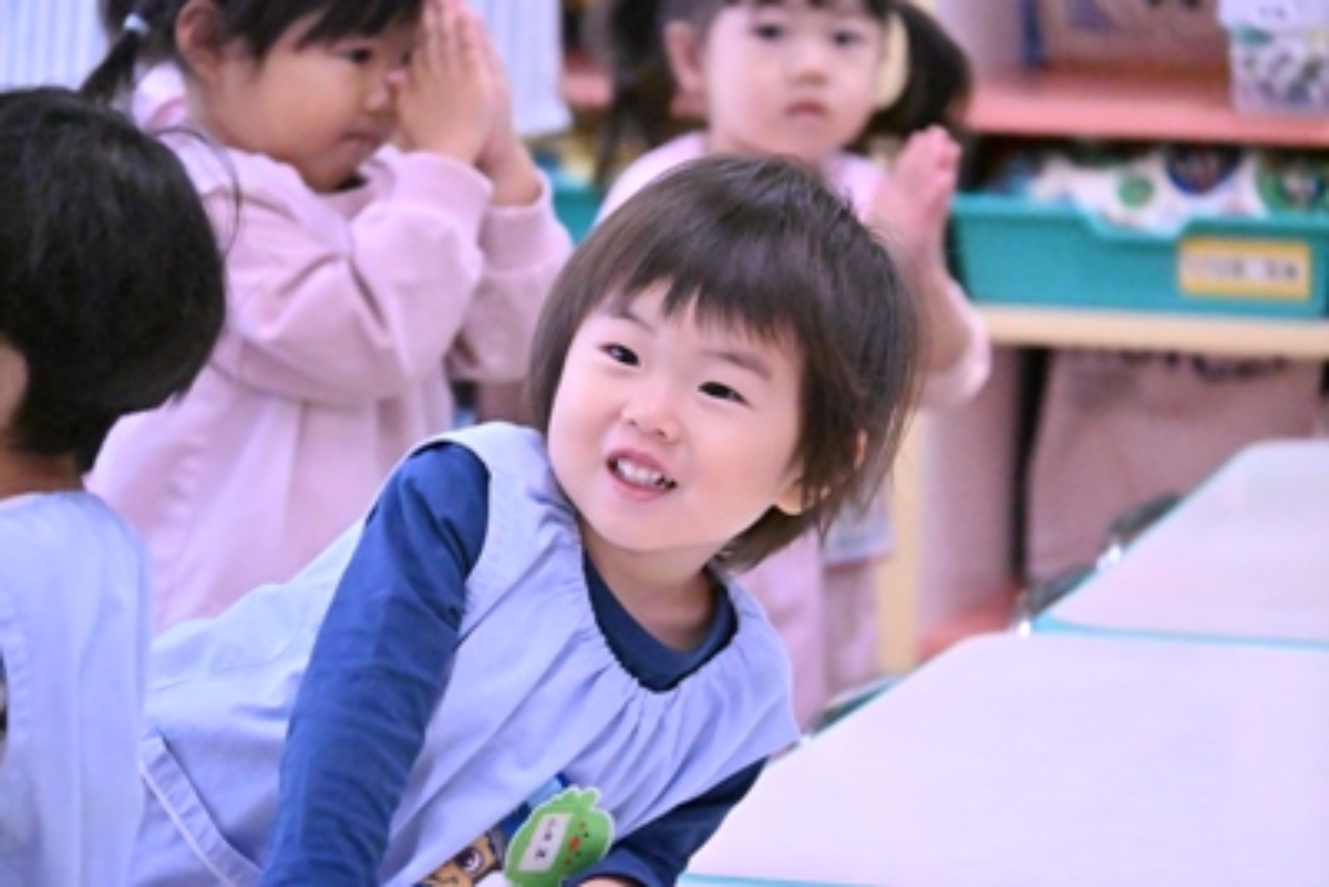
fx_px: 10248
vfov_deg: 5.0
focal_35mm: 278
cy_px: 444
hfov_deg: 7.4
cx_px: 664
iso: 25600
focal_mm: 185
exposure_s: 1/1600
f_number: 5.6
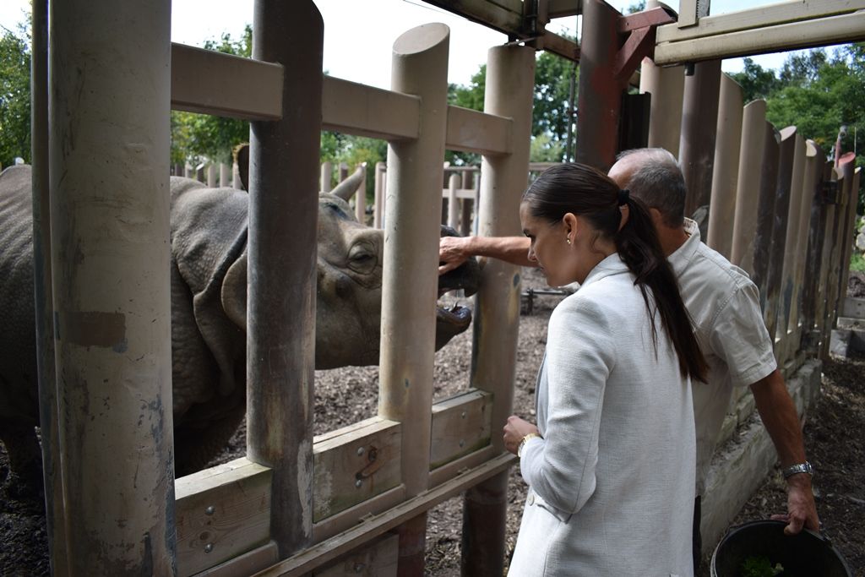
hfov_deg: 67.4
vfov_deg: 47.9
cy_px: 288
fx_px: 649
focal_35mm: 27
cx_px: 432
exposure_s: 1/250
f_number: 3.5
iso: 100
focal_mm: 18
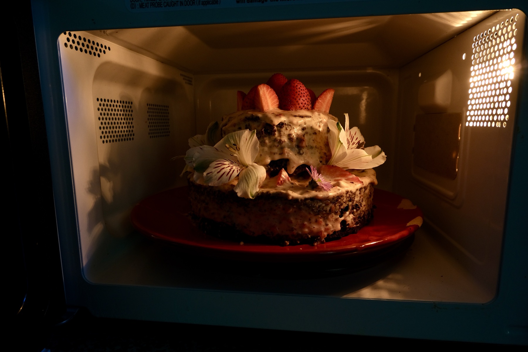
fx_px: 337
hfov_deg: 76.1
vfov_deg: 55.1
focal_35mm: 23
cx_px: 264
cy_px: 176
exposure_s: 1/17
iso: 640
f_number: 5.6
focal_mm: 15
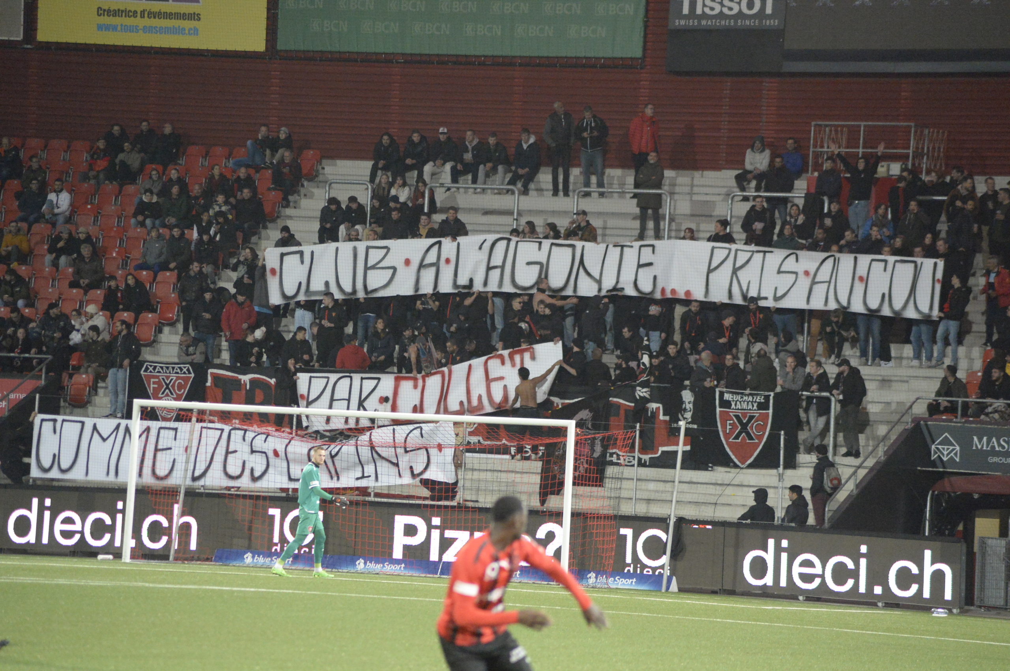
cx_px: 505
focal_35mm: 210
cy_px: 336
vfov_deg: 6.5
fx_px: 5885
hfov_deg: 9.8
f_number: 4.8
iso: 12800
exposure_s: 1/640
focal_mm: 210
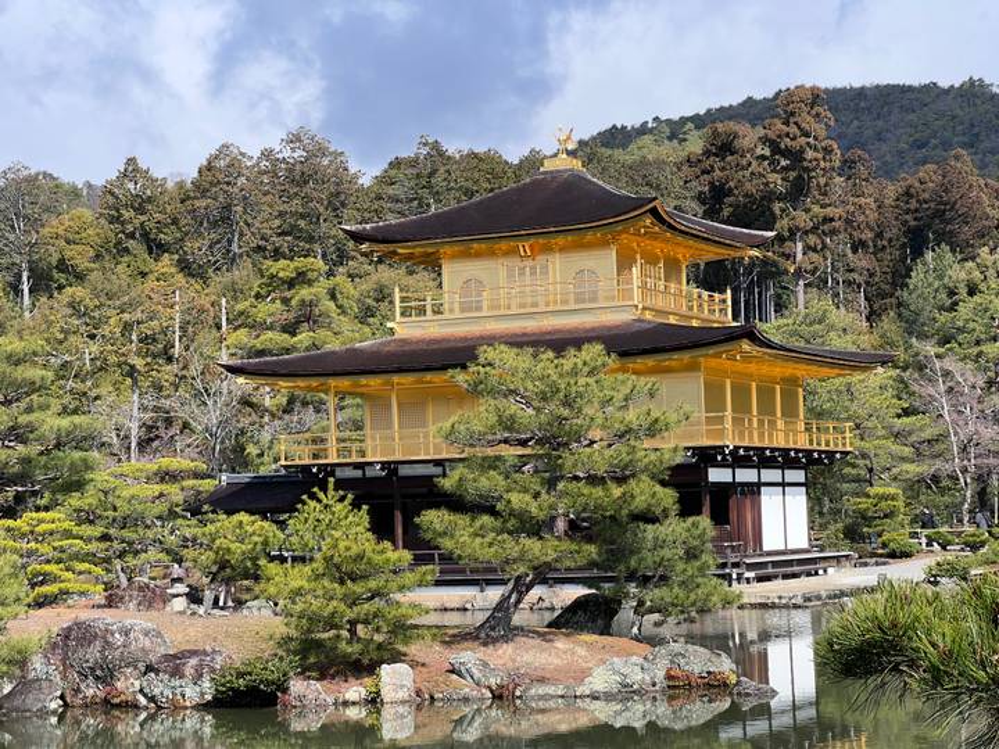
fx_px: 2222
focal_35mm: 77
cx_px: 500
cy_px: 374
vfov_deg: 19.1
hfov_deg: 25.3
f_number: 2.8
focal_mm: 9
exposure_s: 1/385
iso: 32
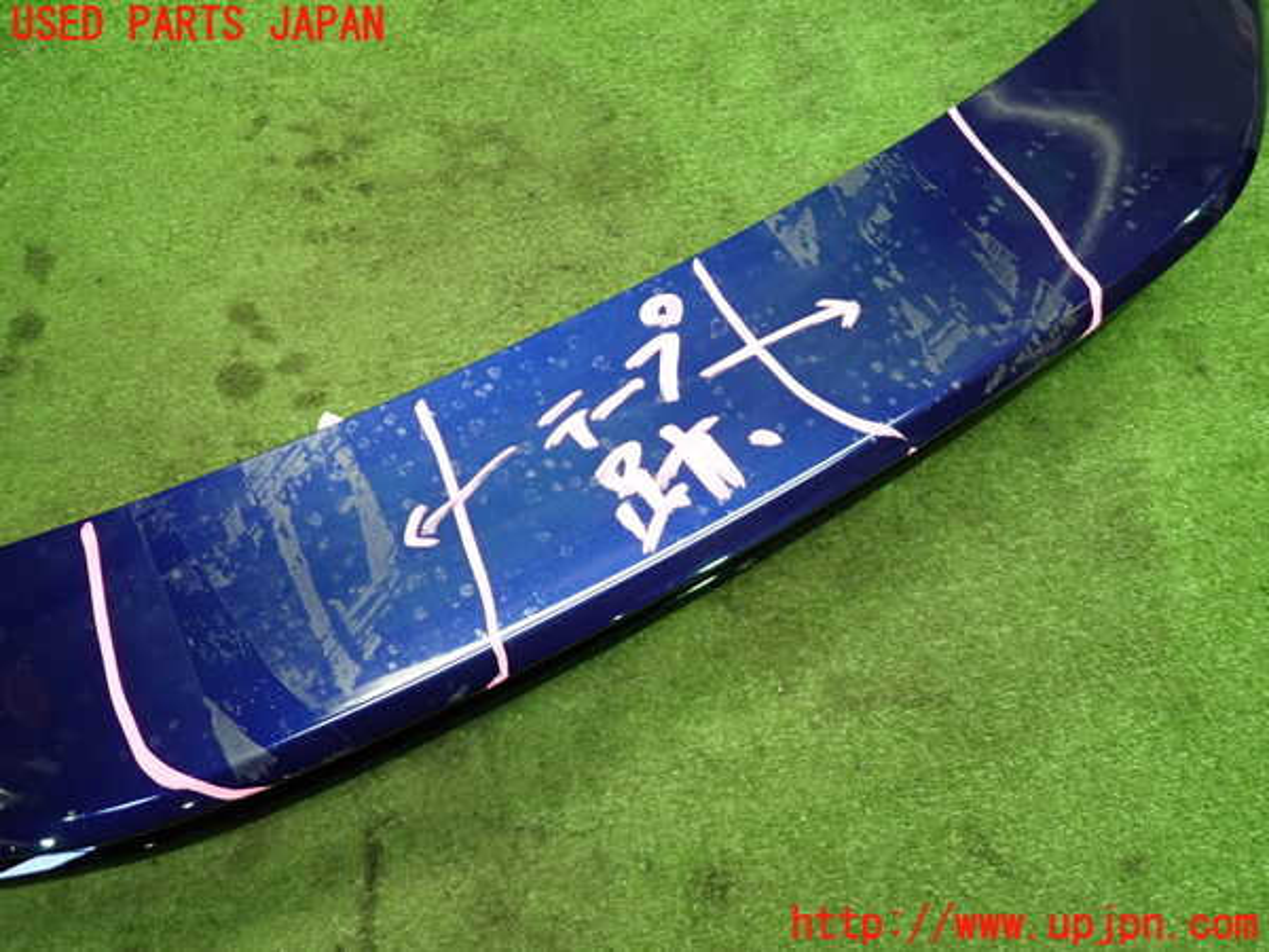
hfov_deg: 69.4
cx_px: 634
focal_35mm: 25
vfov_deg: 54.9
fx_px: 916
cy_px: 476
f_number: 2
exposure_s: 1/30
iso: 200
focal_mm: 4.5
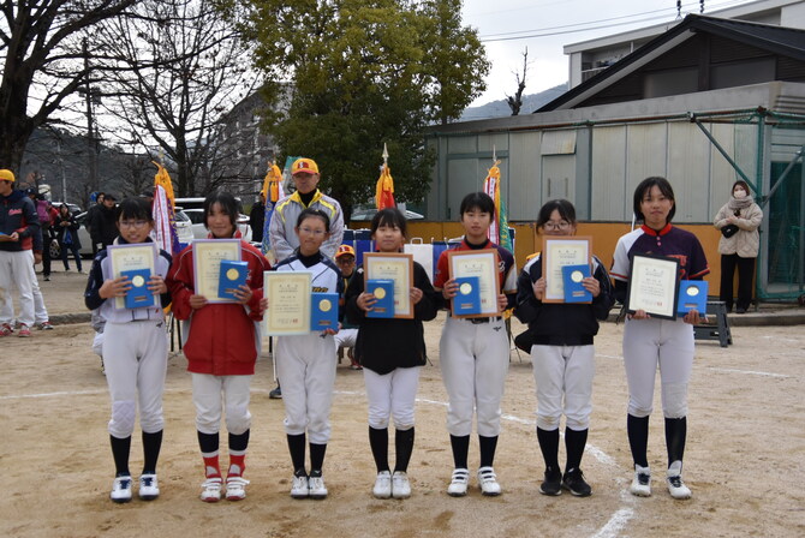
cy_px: 269
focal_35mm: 52
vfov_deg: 25.8
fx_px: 1175
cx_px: 402
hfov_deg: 37.8
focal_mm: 35
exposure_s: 1/1000
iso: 800
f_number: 4
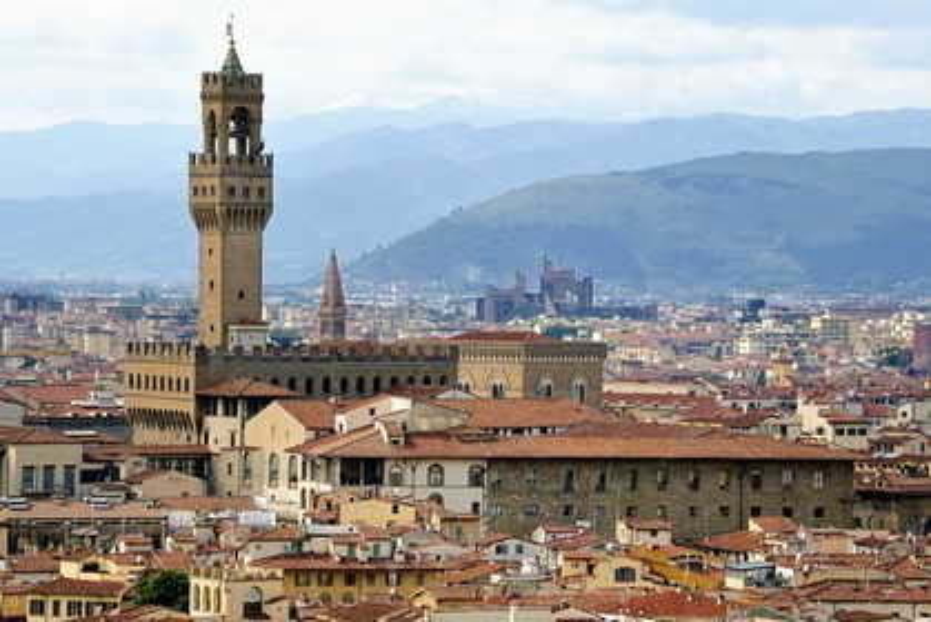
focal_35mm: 200
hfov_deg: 10.3
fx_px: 5176
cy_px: 311
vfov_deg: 6.9
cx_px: 466
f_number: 11
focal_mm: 200
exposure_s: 1/320
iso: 200
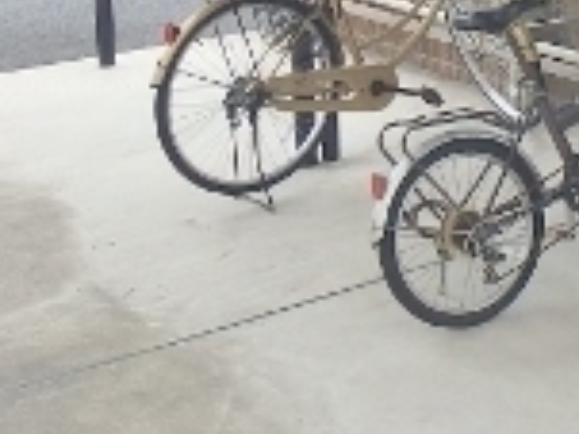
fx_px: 1487
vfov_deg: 15.8
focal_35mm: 89
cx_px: 798
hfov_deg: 19.8
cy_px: -123
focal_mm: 3.7
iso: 125
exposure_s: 1/250
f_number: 3.5
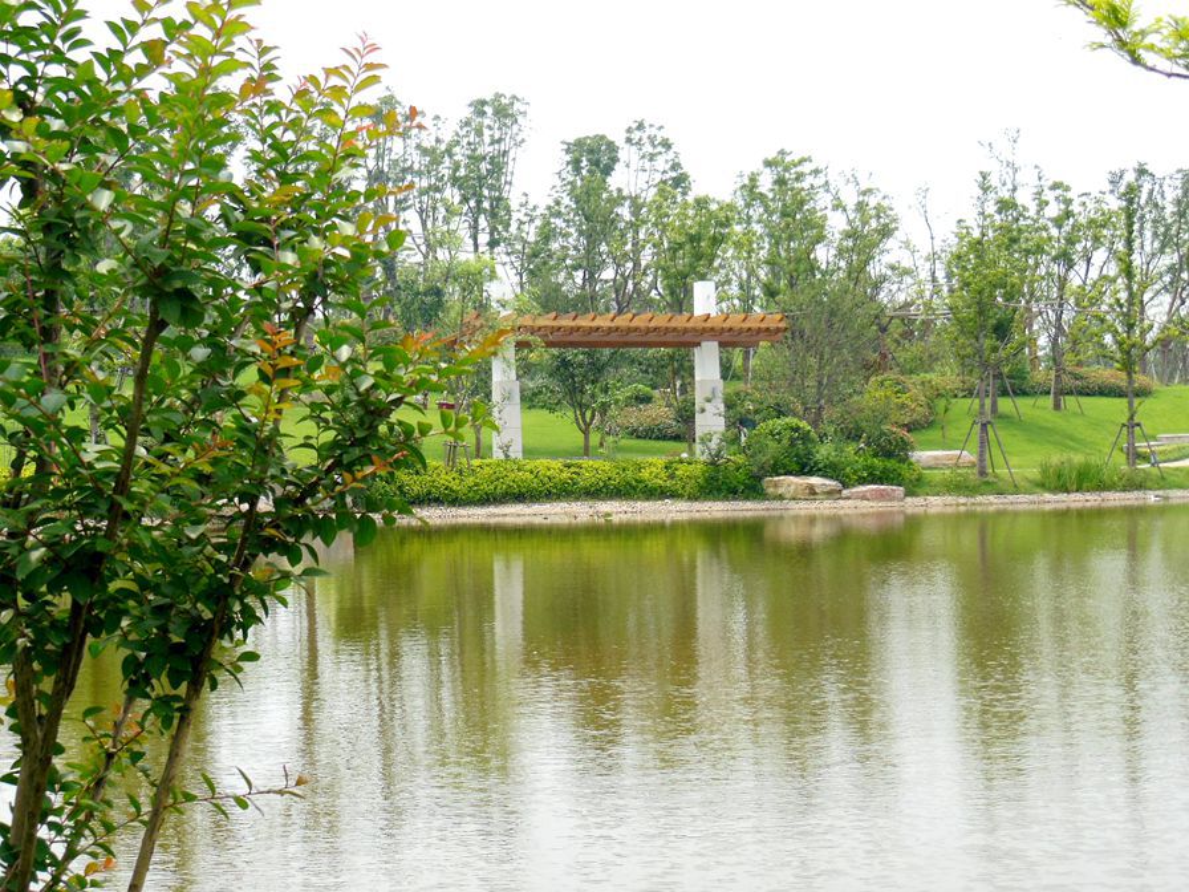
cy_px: 446
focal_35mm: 80
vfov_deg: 18.4
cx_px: 594
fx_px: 2748
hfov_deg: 24.4
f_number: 5.4
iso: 125
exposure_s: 1/320
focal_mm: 14.3
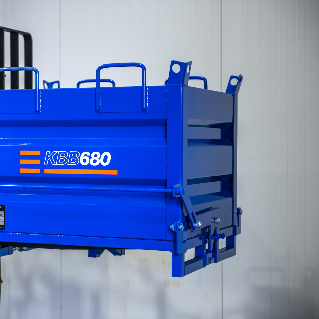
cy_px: 159
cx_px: 96
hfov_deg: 20.3
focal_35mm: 85
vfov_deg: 20.4
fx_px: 886
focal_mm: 66
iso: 1000
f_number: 2.8
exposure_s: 1/60
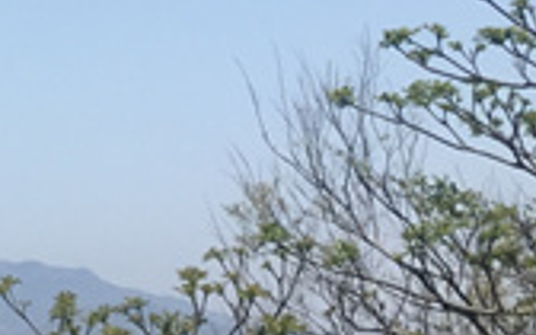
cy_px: -453
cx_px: -284
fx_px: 2133
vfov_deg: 8.3
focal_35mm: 146
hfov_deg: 13.4
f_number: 2.2
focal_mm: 4.15
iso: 32
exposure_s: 1/2639
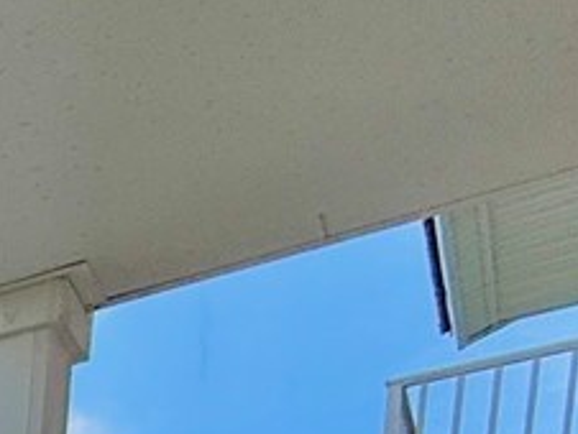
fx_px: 1655
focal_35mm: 99
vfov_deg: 10.5
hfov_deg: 12.6
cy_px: 1305
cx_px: -987
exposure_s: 1/1613
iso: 50
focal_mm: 2.22
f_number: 2.2
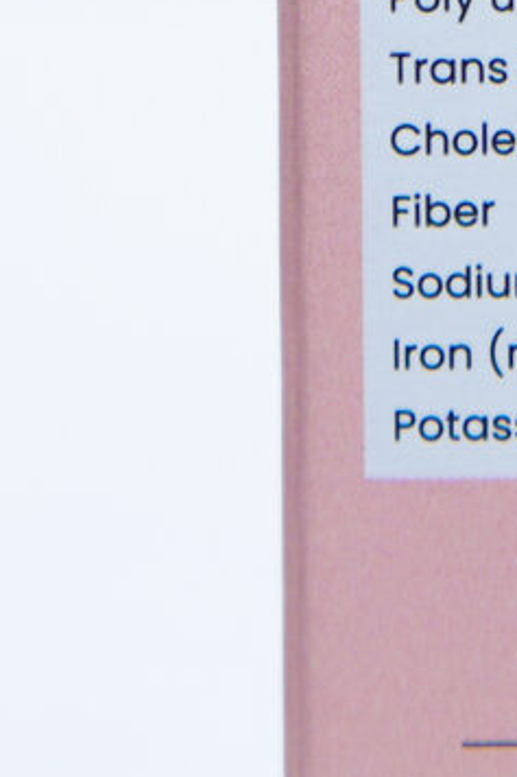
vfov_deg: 7.6
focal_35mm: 252
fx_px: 5433
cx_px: 893
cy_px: -1061
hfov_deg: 5.4
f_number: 4
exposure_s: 1/100
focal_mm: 35
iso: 80
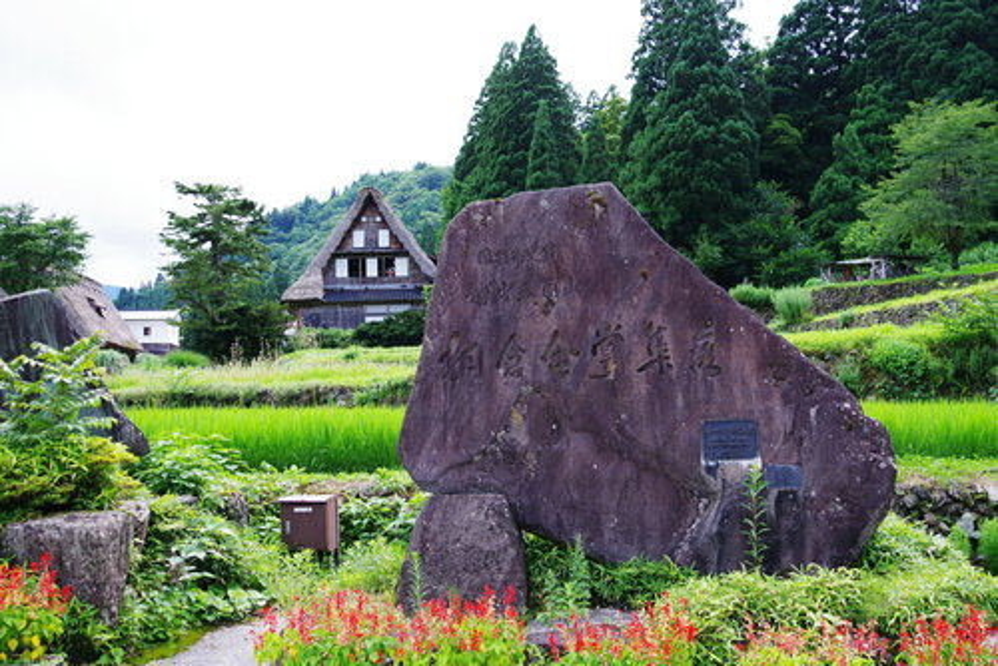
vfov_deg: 37.9
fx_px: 971
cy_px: 333
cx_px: 499
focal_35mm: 35
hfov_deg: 54.4
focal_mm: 23.13
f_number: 3.5
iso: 400
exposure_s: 1/1250
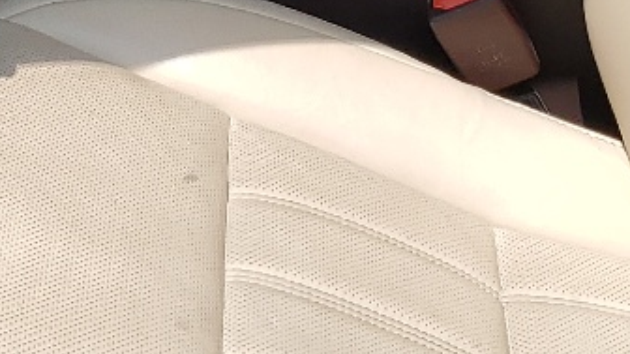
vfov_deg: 8.6
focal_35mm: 135
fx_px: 2255
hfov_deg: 15.6
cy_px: -298
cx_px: 21
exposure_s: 1/2000
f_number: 1.5
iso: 50
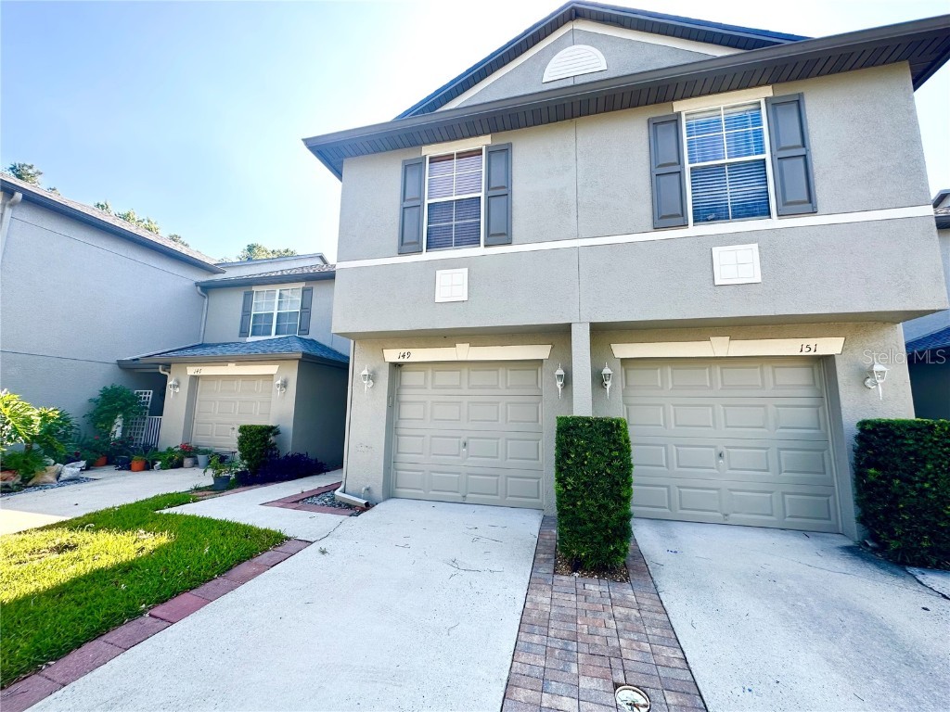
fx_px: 384
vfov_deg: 85.7
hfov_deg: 102.1
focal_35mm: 14
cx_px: 475
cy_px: 356
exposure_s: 1/306
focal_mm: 2.22
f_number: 2.2
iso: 40
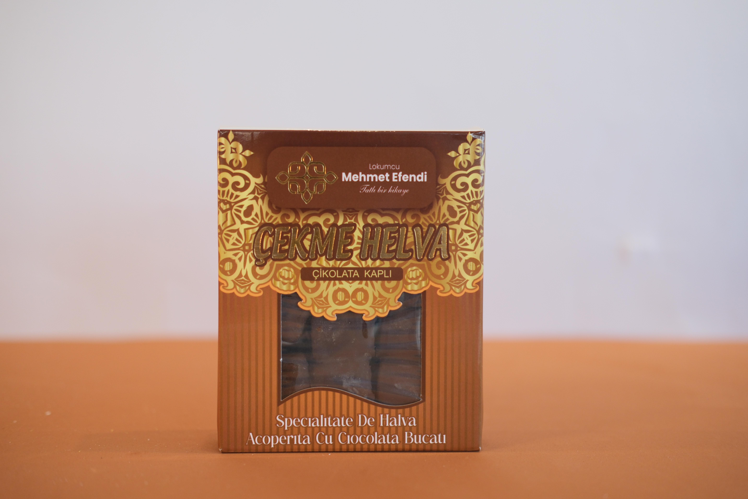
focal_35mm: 53
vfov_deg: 25.5
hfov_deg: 37.5
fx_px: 1101
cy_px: 250
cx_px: 374
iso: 640
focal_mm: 35
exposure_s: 1/800
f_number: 2
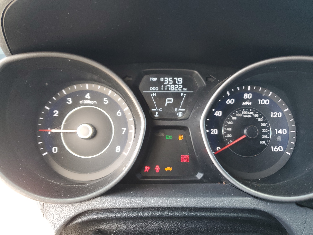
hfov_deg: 67.3
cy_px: 118
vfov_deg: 53.1
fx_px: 235
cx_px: 156
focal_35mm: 26
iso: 86
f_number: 1.5
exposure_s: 1/120
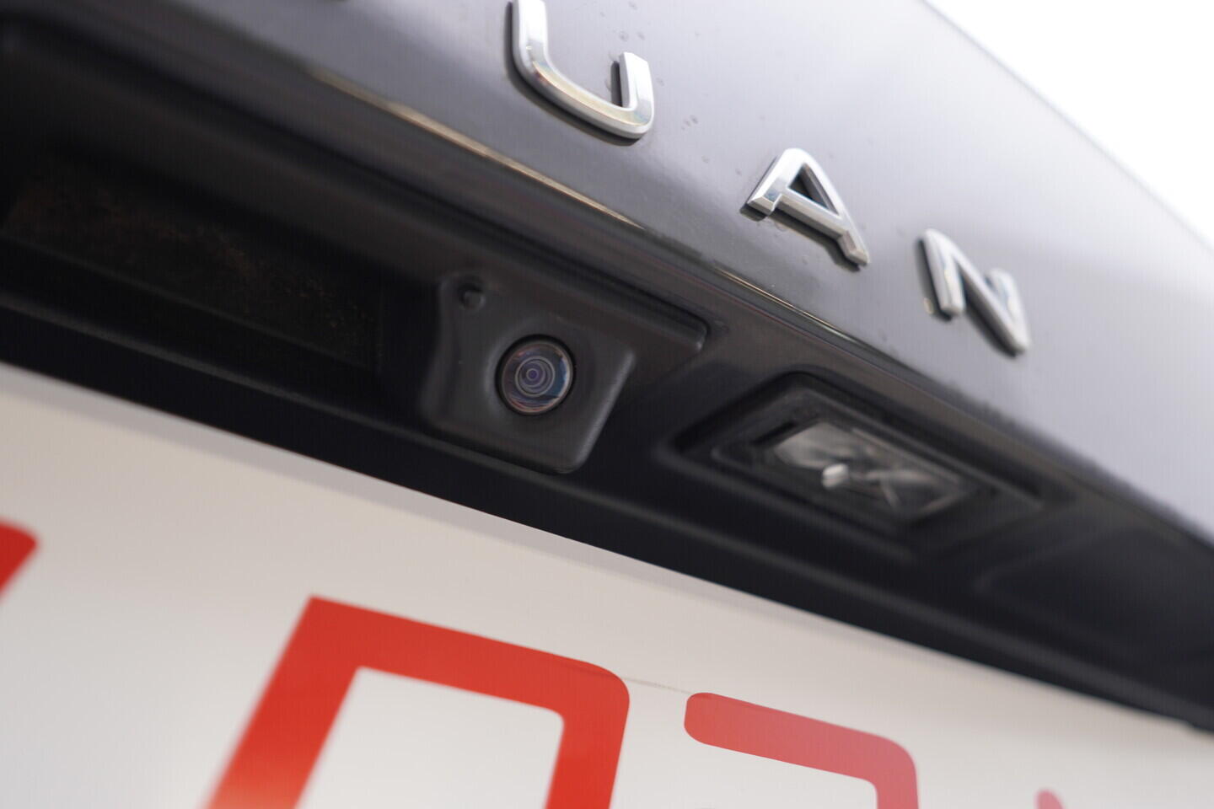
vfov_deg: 36.9
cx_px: 607
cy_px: 404
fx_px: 1214
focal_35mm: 36
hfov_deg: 53.1
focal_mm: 24
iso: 125
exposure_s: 1/40
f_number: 2.8
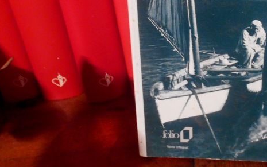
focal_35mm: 62
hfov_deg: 32.2
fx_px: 451
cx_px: 207
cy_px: 7
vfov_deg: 20.4
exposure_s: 1/30
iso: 220
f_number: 3.6
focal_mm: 5.8
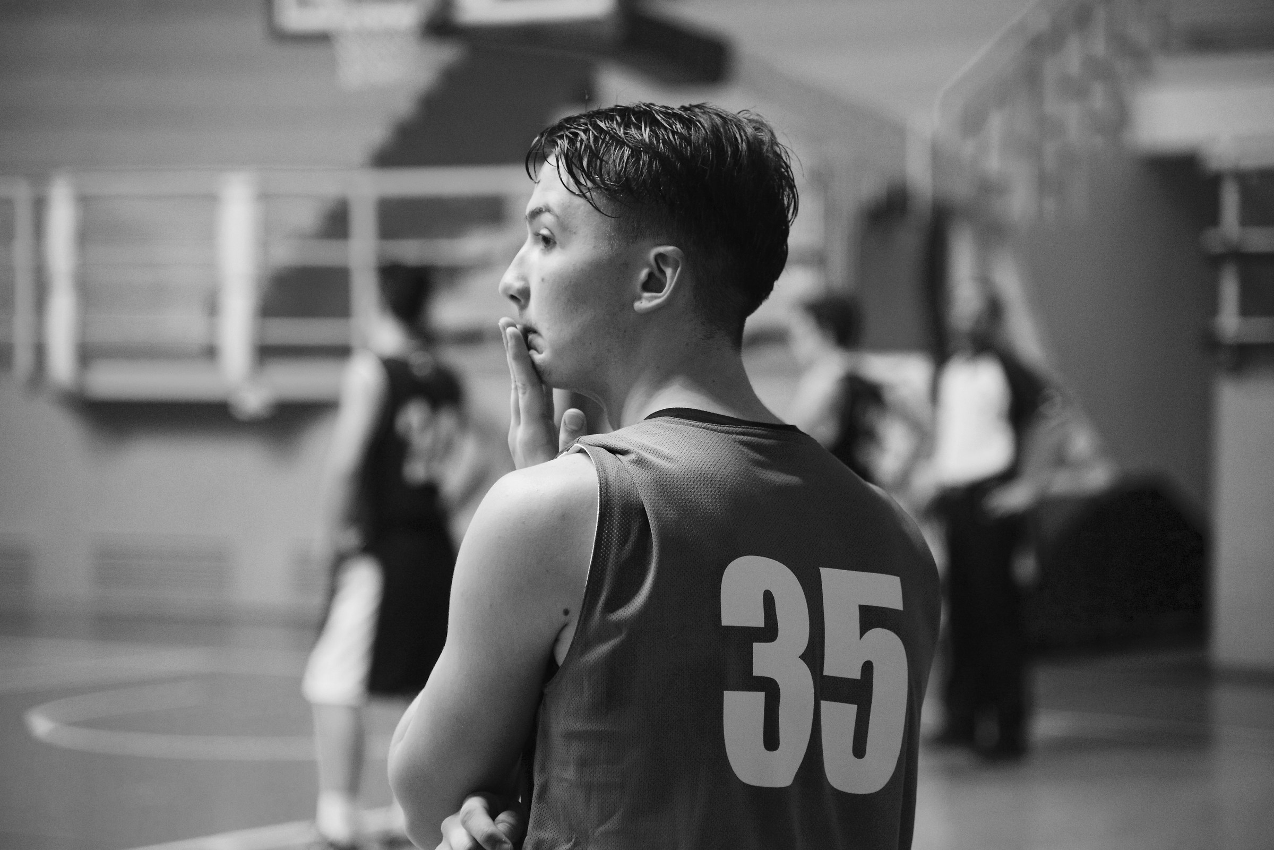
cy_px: 425
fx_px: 4247
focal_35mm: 120
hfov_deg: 17.1
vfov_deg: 11.4
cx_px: 637
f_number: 4
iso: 6400
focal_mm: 120
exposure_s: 1/320
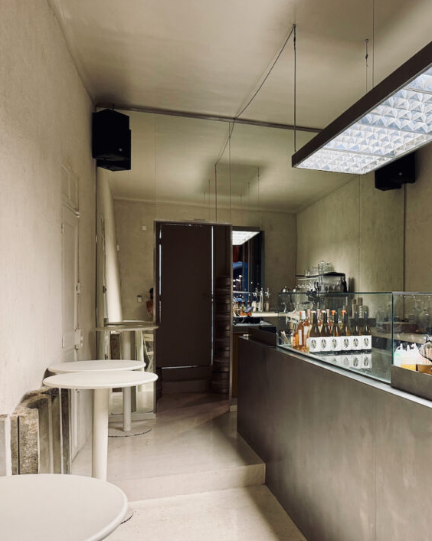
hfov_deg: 40.5
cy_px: 291
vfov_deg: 52.8
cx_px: 378
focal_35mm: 34
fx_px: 544
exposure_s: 1/100
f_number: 1.78
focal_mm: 6.76
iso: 250
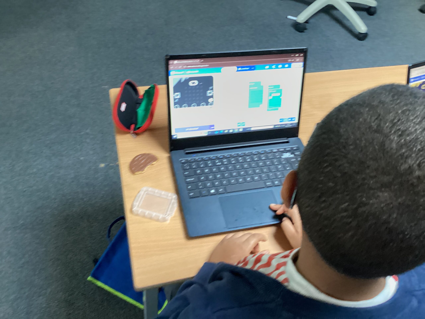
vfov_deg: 45.4
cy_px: 160
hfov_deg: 58.4
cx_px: 212
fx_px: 381
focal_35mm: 31
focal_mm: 3.3
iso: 250
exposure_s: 1/33
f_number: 2.4
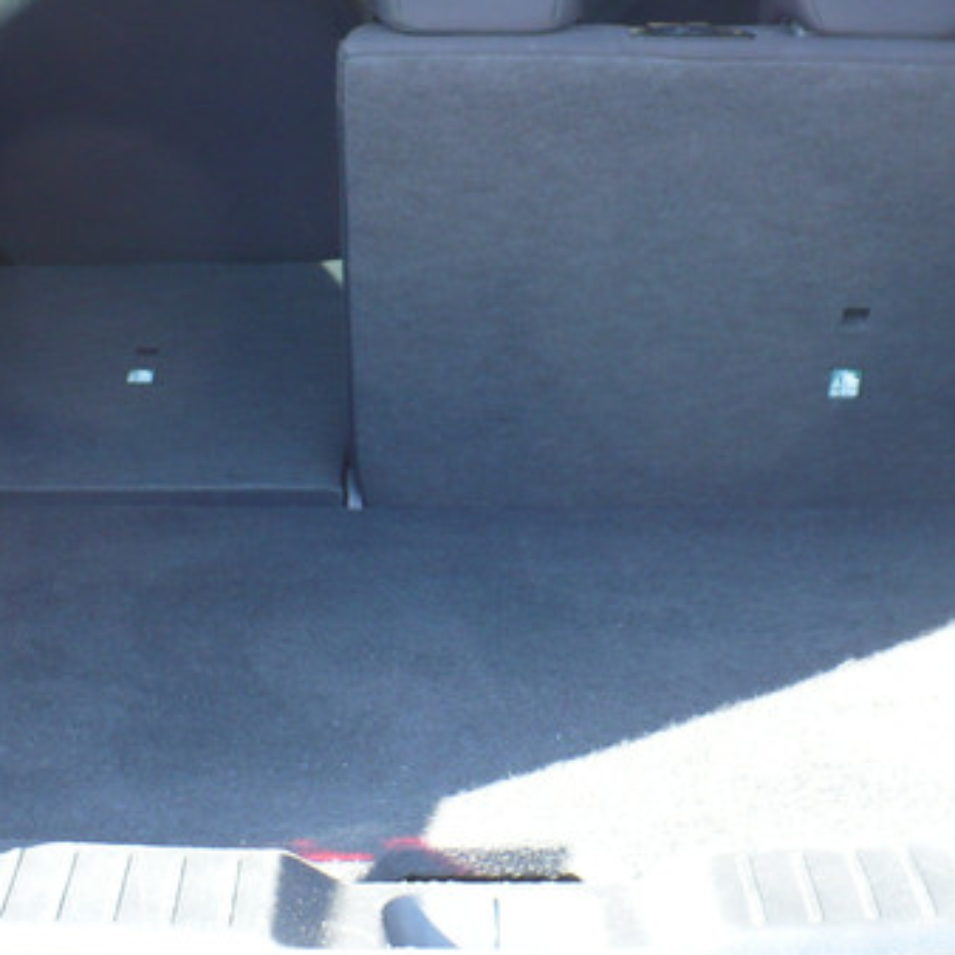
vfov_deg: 23.9
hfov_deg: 24.0
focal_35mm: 72
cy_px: 356
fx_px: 2247
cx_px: 486
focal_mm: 6.1
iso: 100
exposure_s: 1/30
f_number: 2.8
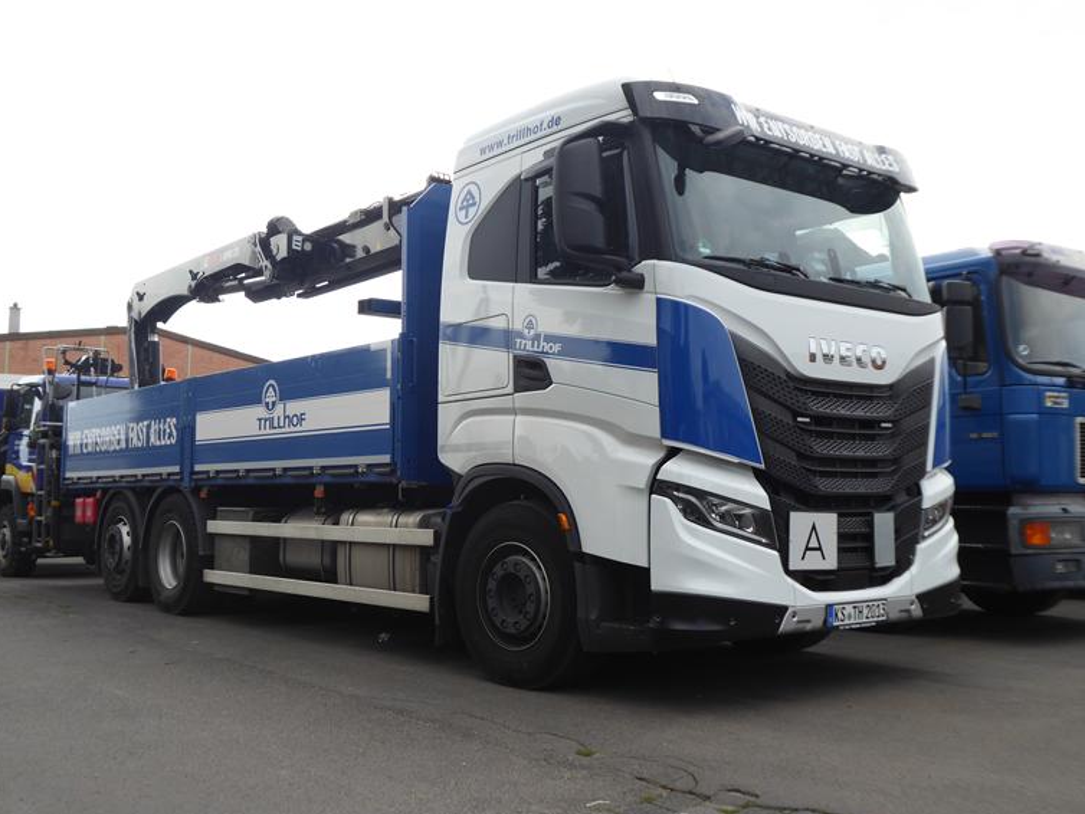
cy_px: 404
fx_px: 1097
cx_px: 521
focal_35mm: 35
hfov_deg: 52.6
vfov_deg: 40.7
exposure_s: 1/400
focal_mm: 5.8
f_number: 3.6
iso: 100
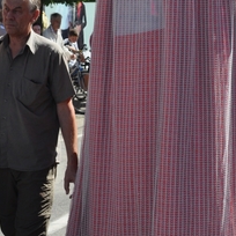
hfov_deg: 14.5
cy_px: -43
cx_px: 150
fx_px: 926
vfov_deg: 14.1
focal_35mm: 120
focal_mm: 32
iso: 400
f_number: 5.6
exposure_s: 1/1600
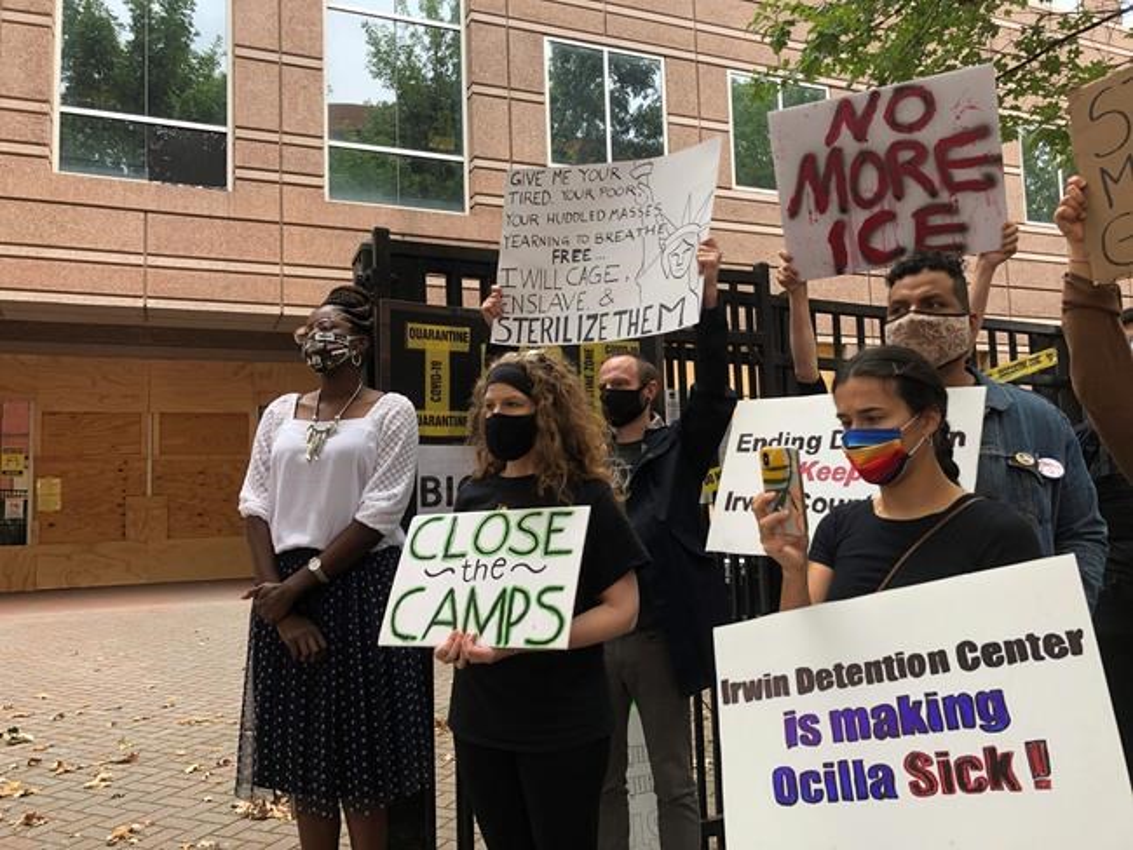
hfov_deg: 63.4
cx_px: 566
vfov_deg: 49.8
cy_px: 425
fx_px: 917
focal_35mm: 28
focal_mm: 3.99
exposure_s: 1/120
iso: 32
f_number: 1.8
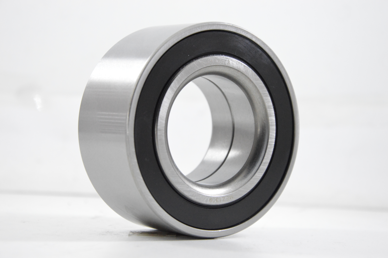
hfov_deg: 18.2
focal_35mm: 112
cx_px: 194
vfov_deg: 12.2
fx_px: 1211
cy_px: 129
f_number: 7.1
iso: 3200
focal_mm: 75
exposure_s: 1/100
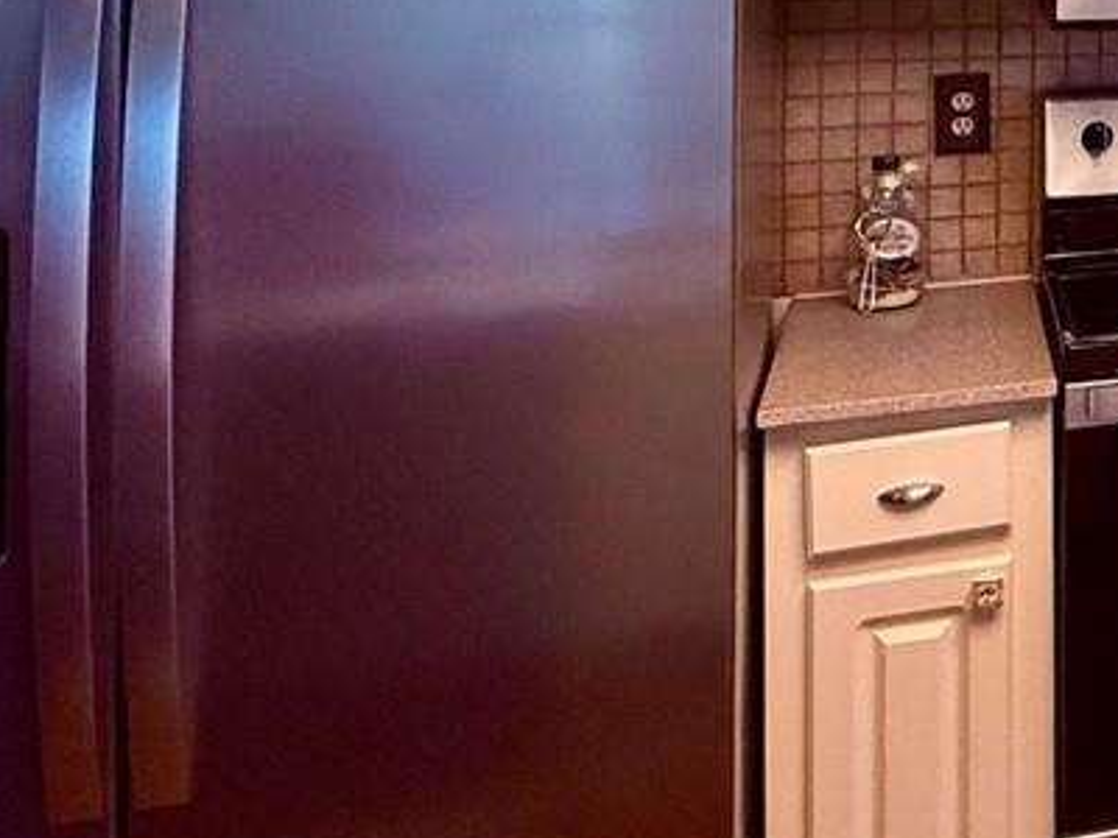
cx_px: 1741
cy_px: -126
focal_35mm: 56
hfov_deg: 24.9
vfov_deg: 24.1
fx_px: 1809
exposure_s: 1/120
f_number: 2.2
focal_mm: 2.22
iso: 250
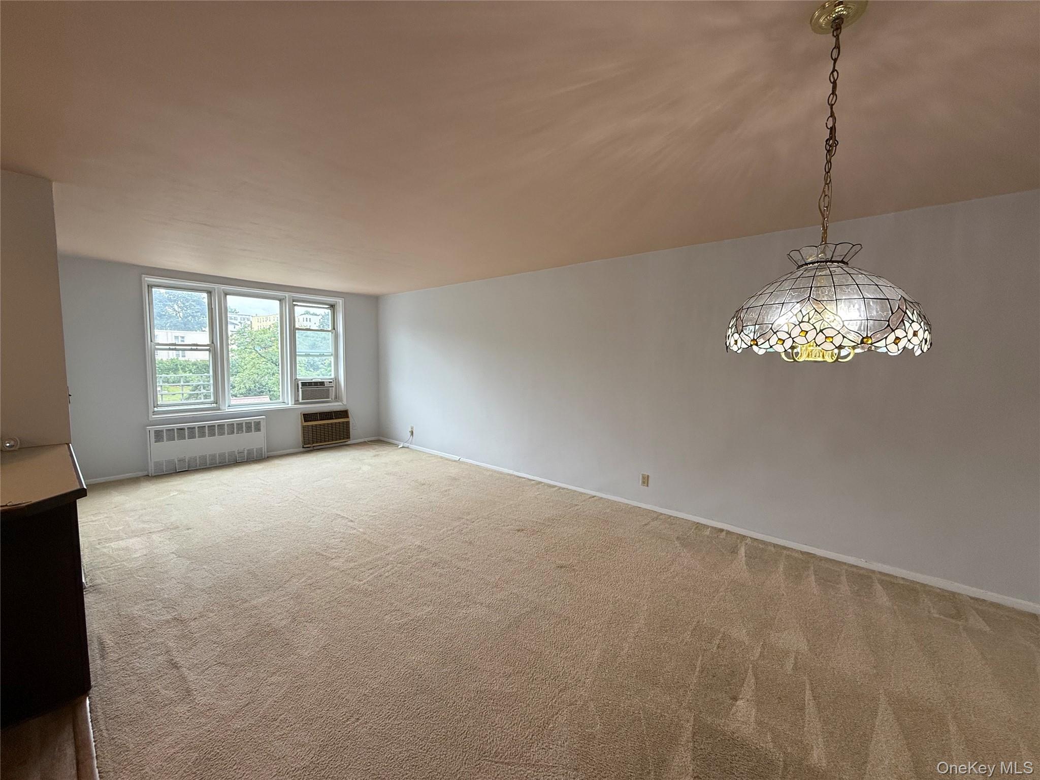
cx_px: 520
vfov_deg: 85.7
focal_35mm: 14
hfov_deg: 102.1
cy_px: 390
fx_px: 421
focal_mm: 2.22
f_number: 2.2
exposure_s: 1/120
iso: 125
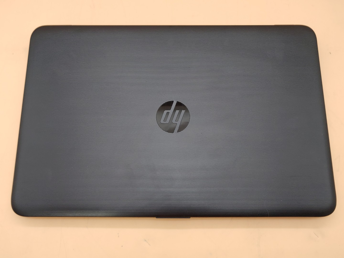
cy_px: 129
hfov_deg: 55.4
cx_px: 172
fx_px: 328
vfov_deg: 42.9
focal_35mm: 33
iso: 50
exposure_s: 1/60
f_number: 1.8
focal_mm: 4.36
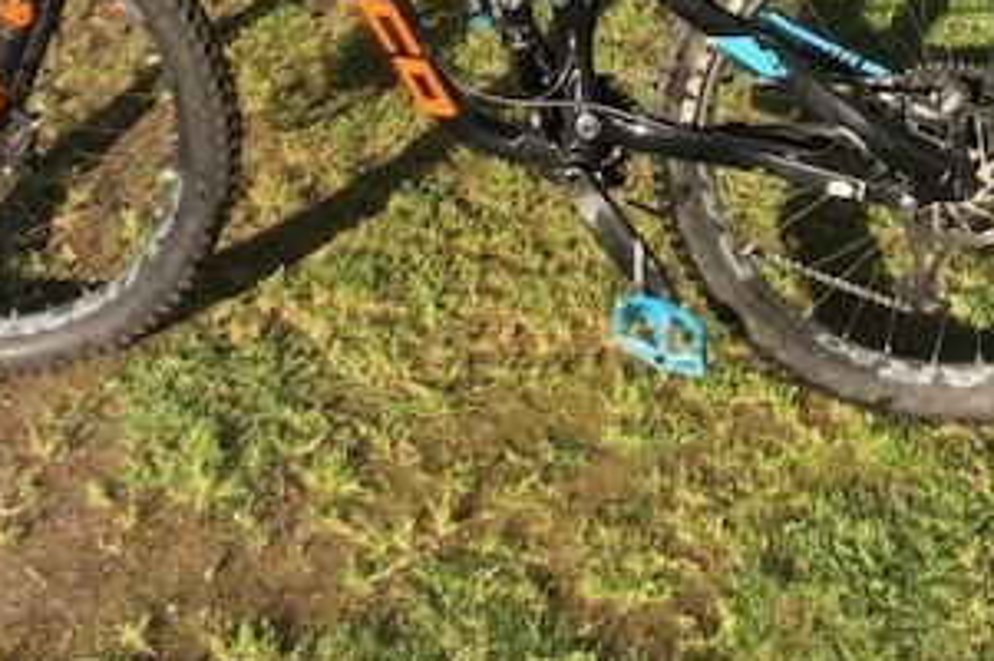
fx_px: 1710
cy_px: -354
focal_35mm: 62
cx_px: 495
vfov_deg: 19.0
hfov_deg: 32.4
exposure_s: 1/1245
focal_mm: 3.99
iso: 20
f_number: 1.8
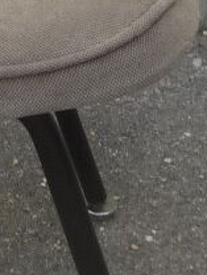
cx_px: -156
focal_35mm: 230
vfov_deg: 8.5
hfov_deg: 6.3
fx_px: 1832
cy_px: -18
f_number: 4
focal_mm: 5.2
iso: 100
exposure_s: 1/250
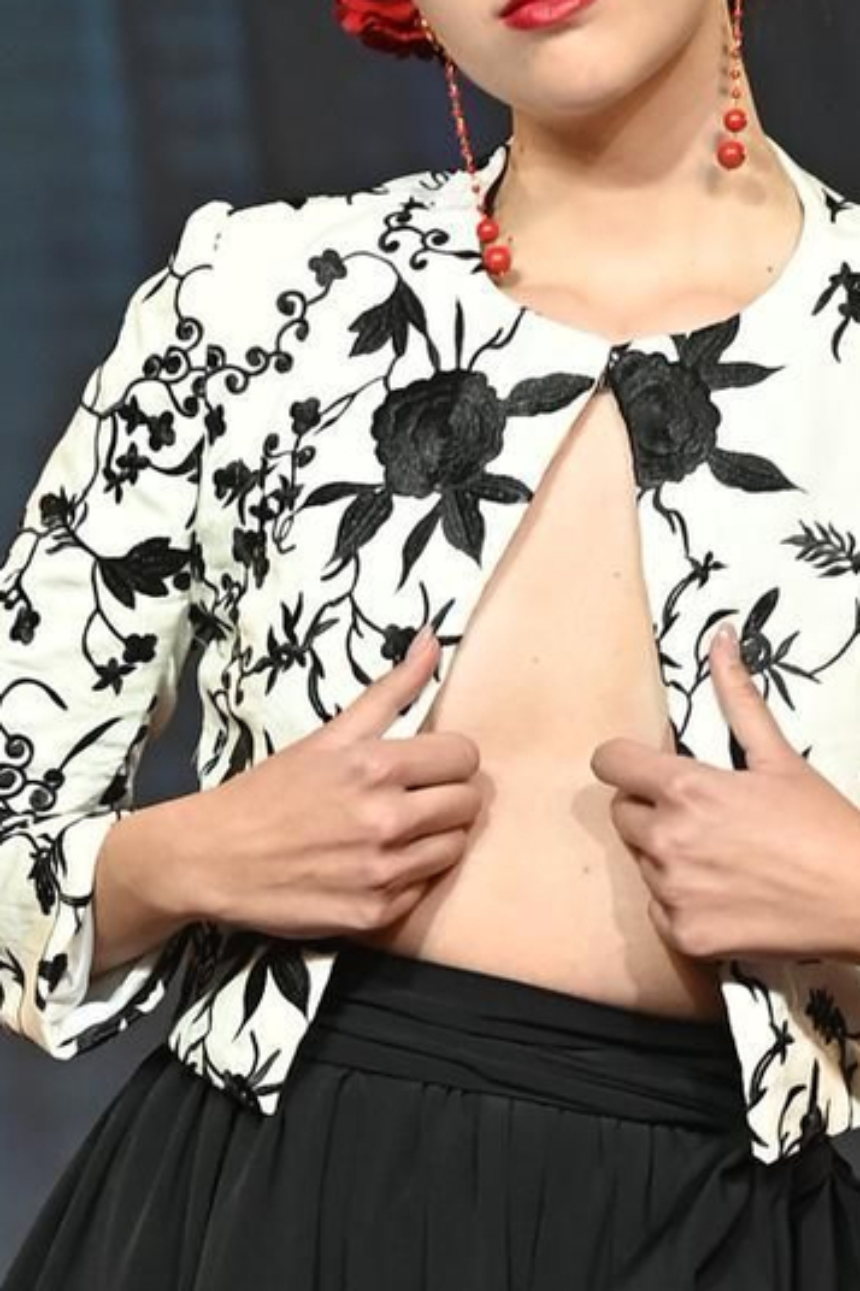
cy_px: 1800
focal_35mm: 471
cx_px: 590
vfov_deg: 4.4
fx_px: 16887
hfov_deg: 2.9
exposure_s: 1/320
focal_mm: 105
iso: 2000
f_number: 4.5
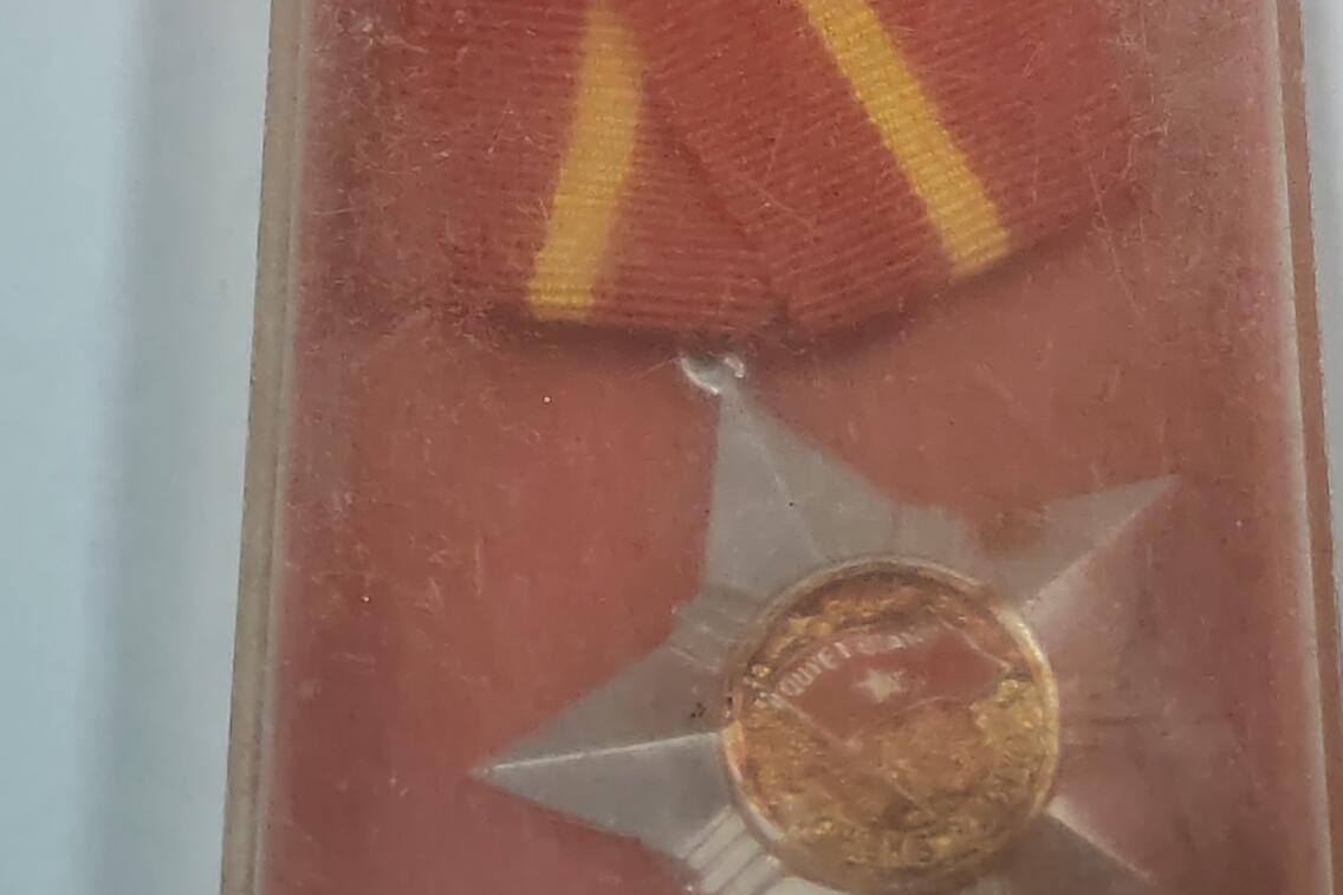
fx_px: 3319
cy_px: 298
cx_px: 789
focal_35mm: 89
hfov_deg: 22.8
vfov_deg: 15.3
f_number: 1.95
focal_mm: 5.52
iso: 640
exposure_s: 1/50
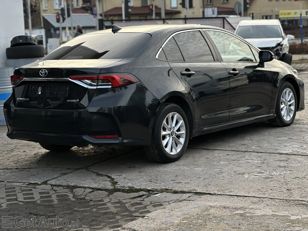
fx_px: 685
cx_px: 154
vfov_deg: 19.1
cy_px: 116
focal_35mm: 77
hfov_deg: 25.3
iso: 40
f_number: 2.8
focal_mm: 9
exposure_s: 1/121
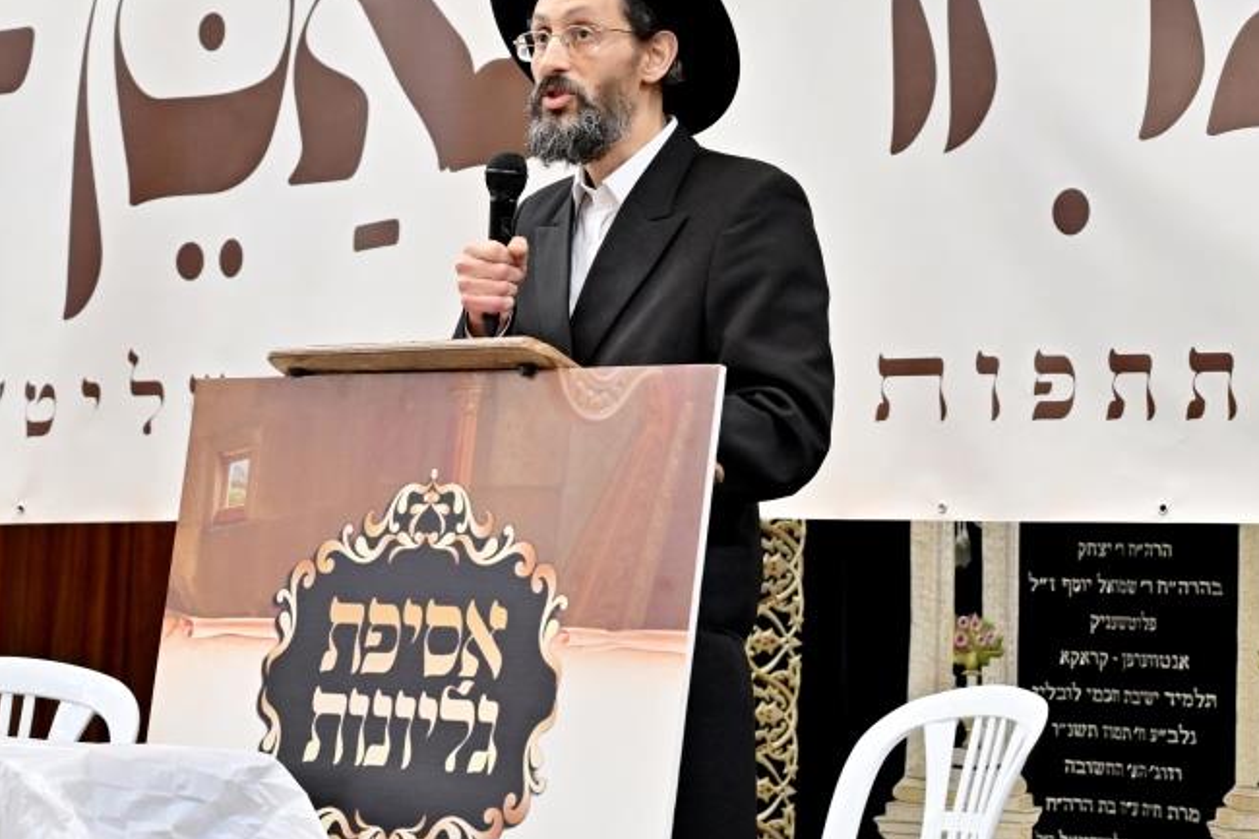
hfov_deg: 19.6
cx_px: 662
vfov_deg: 13.1
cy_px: 275
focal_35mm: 104
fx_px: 3636
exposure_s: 1/160
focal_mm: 44
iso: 800
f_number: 4
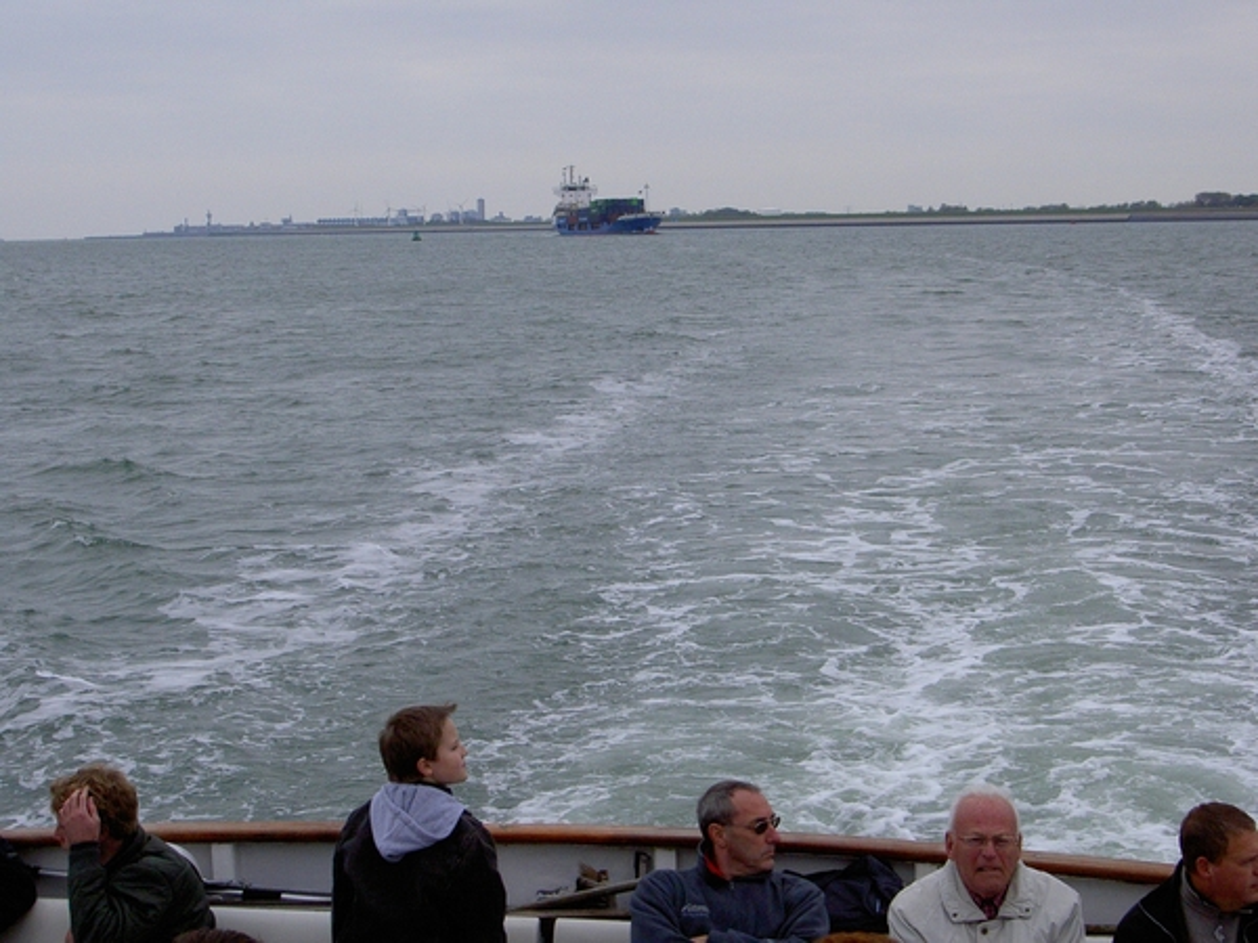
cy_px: 472
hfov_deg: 28.2
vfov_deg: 21.3
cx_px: 629
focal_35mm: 69
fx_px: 2508
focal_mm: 14.2
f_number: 6.1
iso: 200
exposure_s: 1/500
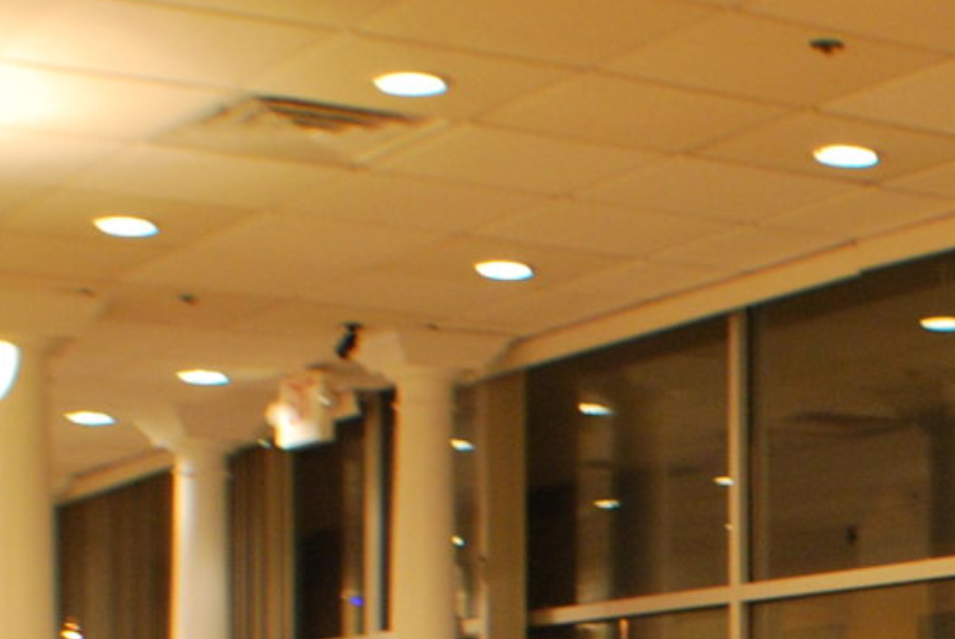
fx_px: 3691
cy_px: 1012
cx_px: 1273
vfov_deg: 9.6
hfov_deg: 14.1
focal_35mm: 139
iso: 400
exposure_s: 1/20
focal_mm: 20
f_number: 3.8
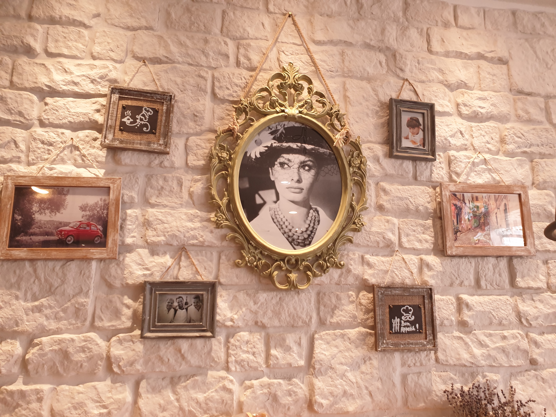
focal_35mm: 26
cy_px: 208
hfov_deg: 67.3
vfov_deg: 53.1
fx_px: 418
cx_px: 278
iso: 160
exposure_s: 1/50
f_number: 2.4
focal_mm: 4.3
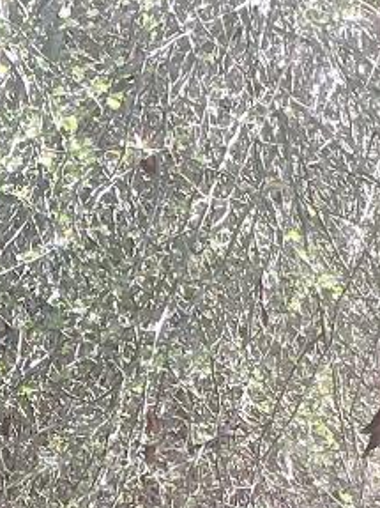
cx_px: -422
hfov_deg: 7.0
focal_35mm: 202
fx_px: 2959
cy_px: 851
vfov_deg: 9.4
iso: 25
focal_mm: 4.15
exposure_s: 1/238
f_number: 2.2
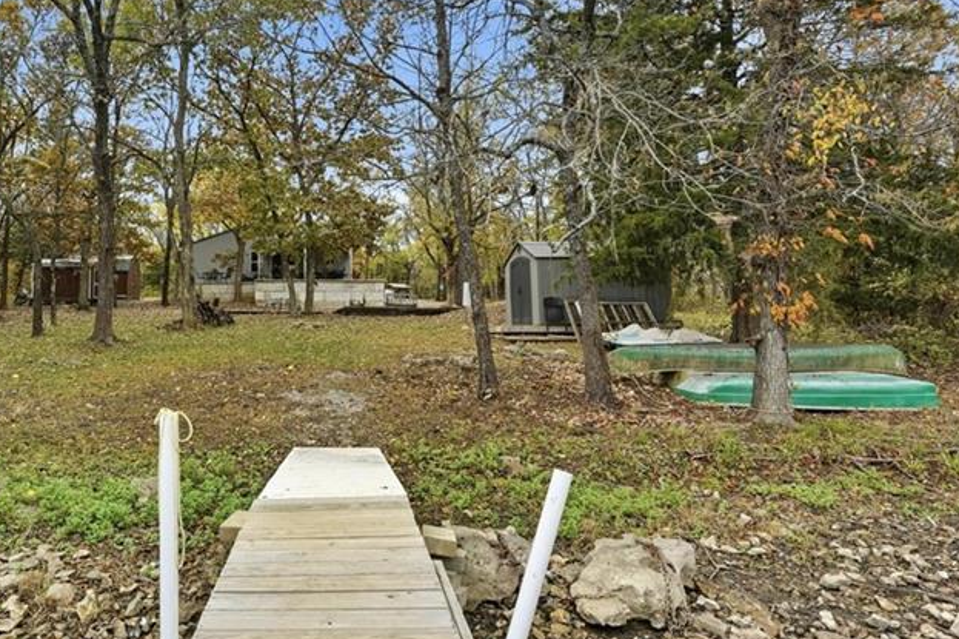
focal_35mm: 23
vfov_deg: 55.0
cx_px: 326
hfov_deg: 74.0
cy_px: 299
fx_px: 612
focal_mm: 14
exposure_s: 1/1000
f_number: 8
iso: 400
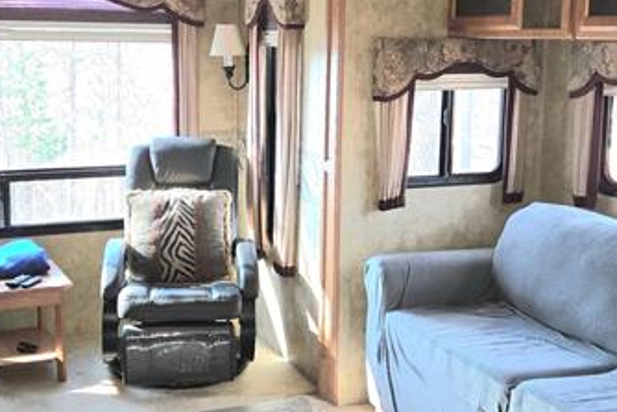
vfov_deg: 24.6
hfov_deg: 36.1
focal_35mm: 55
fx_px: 943
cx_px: 238
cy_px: 170
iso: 100
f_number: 1.8
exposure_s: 1/40
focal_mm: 5.4
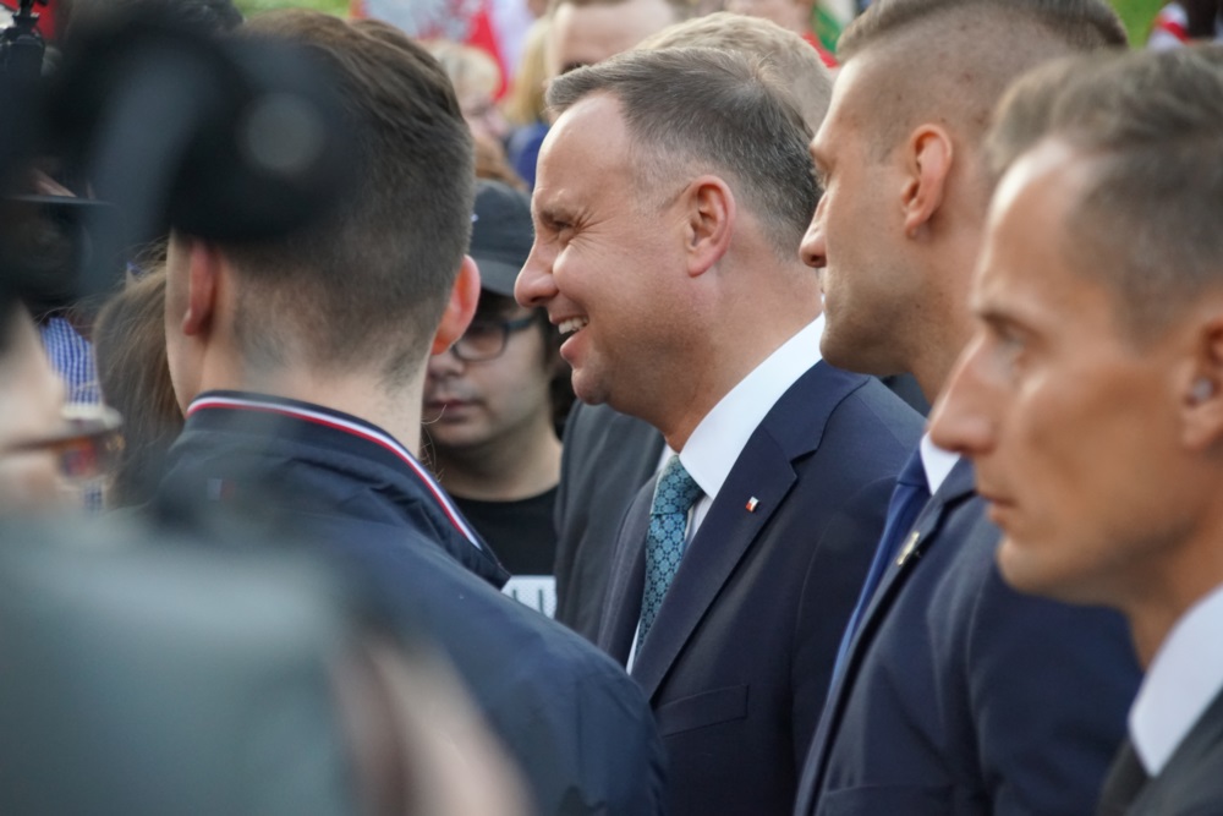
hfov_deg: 13.0
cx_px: 612
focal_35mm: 158
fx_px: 5351
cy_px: 408
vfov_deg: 8.7
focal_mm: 105
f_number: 5.6
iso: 1600
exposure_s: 1/200
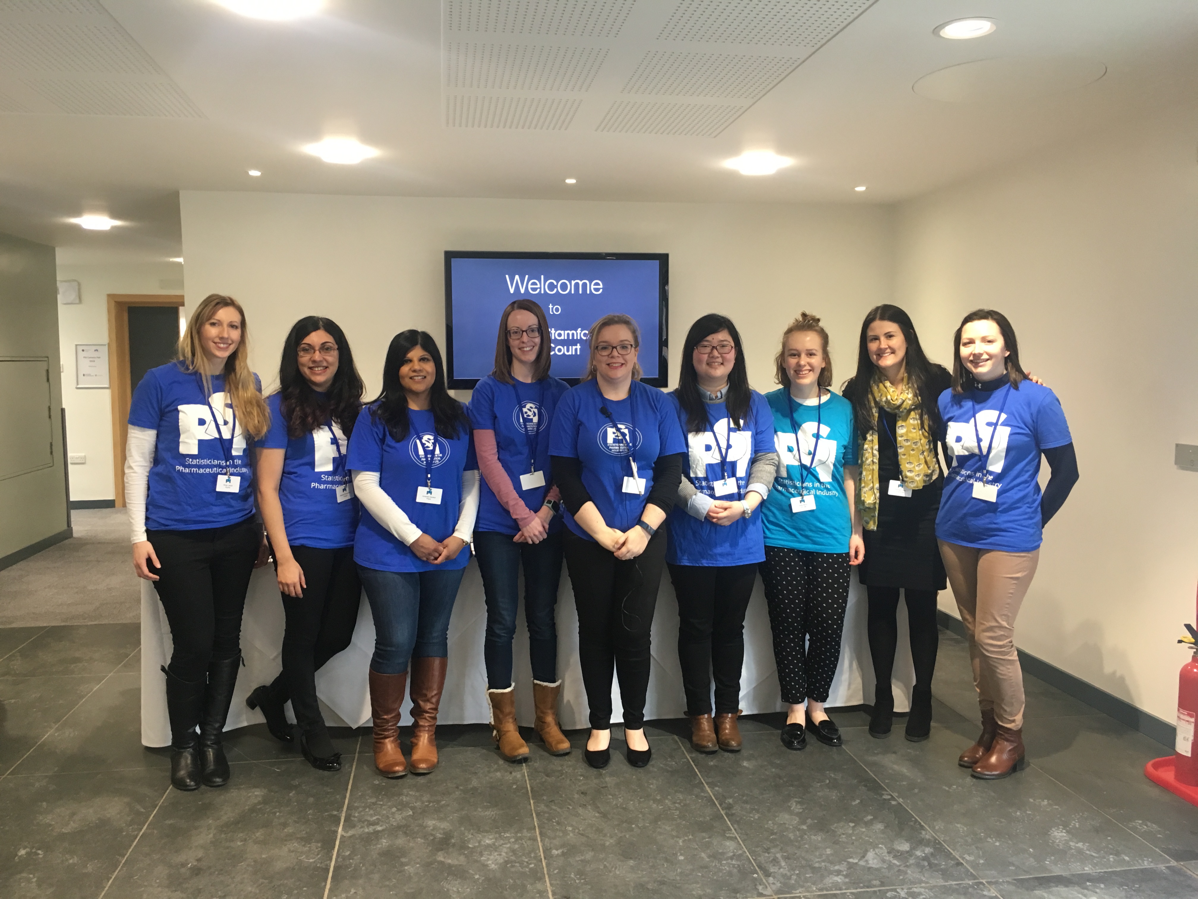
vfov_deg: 48.2
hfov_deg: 61.7
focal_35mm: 29
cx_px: 599
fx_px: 1004
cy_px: 450
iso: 125
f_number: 2.2
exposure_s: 1/33
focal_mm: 4.15
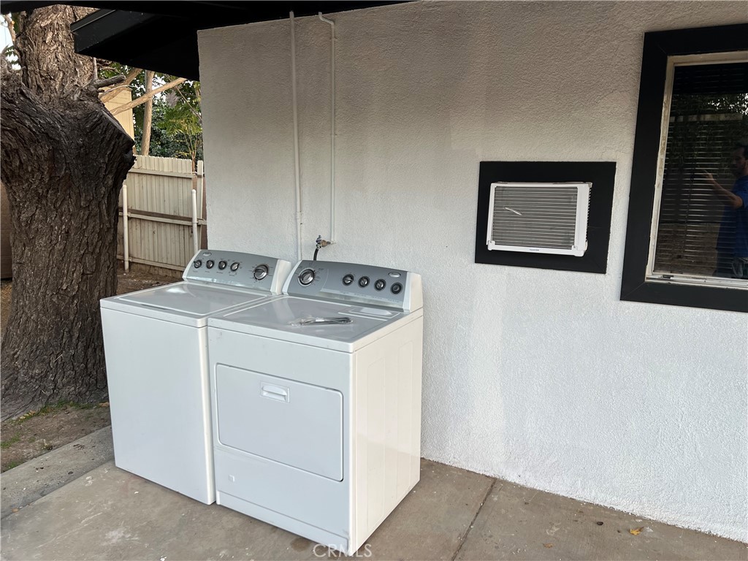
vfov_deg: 53.1
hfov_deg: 67.3
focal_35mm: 26
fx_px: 562
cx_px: 374
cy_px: 280
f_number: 1.5
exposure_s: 1/129
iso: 32
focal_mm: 5.7
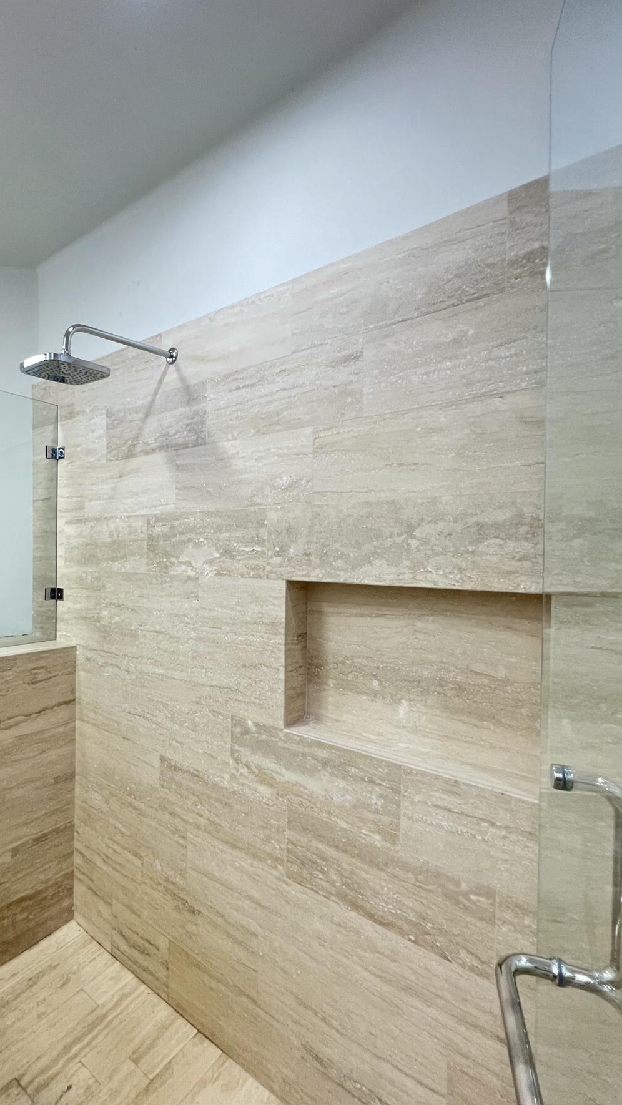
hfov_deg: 65.2
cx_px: 205
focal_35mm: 16
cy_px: 556
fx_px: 469
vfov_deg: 99.4
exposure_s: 1/60
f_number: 1.8
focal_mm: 1.57
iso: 250
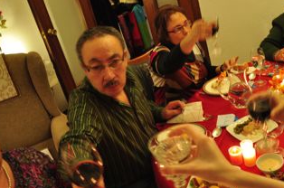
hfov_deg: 44.4
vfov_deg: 31.1
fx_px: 339
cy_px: 90
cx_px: 204
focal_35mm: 43
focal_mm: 18
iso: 640
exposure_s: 1/13
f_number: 3.5
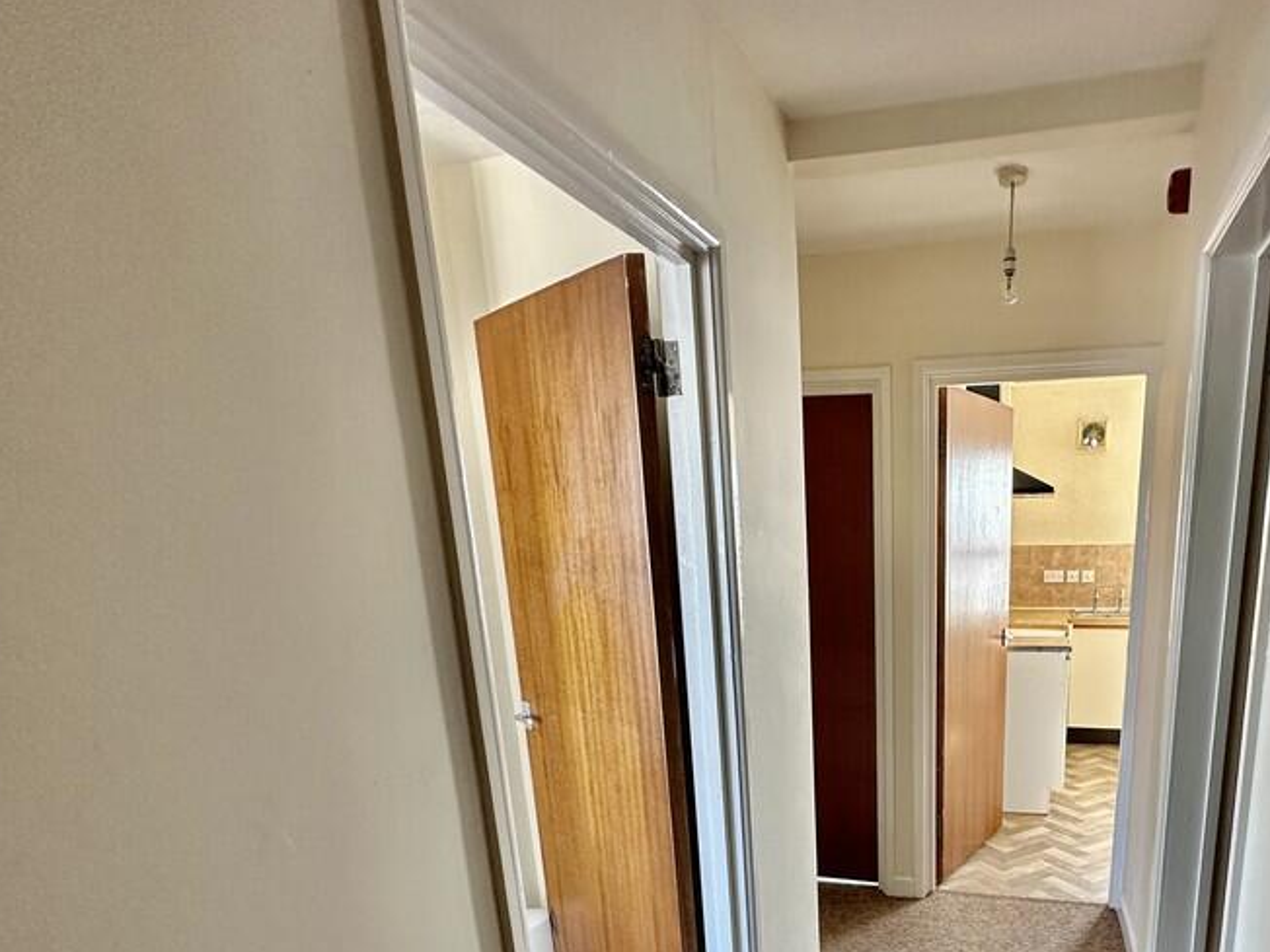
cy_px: 740
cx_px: 873
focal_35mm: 22
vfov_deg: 57.3
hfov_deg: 73.4
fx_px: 807
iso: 125
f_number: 2.2
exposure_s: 1/99
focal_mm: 2.22
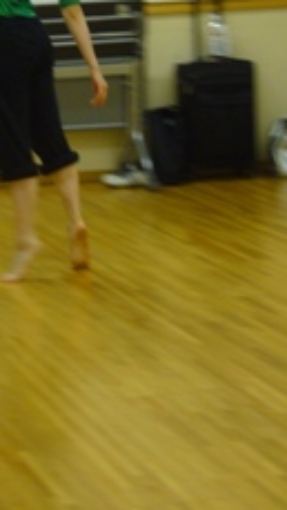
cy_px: 69
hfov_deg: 8.5
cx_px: -46
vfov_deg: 15.0
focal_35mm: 142
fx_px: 1919
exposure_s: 1/15
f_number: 3.9
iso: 125
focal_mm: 10.9
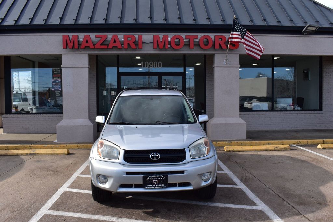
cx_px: 166
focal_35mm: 32
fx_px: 291
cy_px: 111
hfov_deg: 59.5
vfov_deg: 41.7
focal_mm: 21
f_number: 11
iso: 400
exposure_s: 1/400
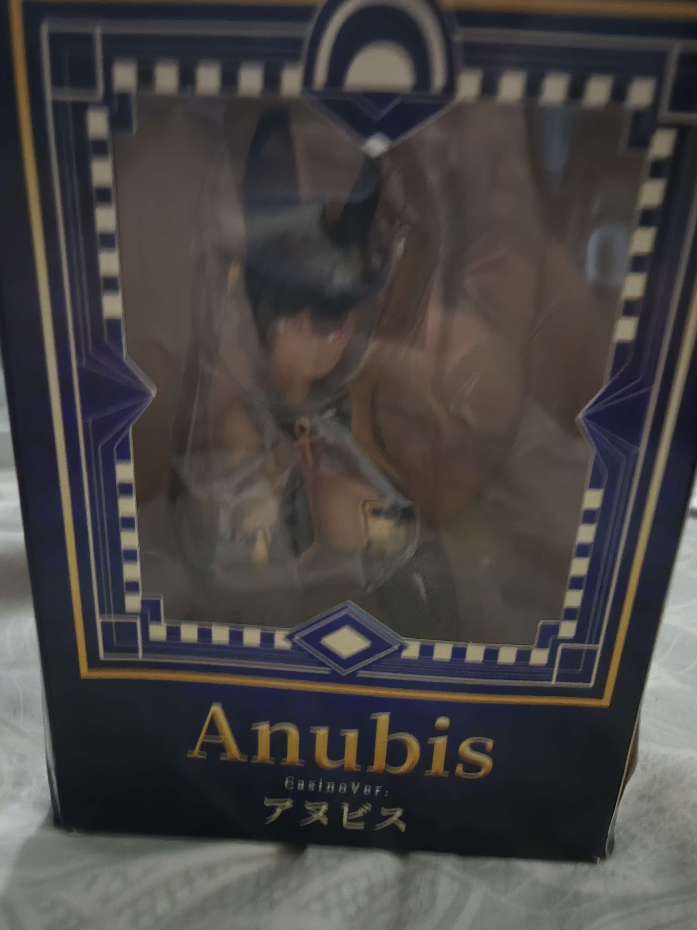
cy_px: 465
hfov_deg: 58.9
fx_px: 617
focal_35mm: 23
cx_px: 348
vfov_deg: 73.9
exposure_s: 1/15
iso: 2500
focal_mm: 5.4
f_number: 1.8
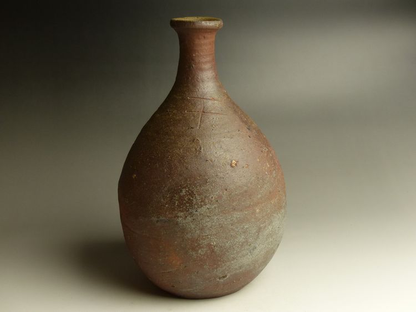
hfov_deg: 36.8
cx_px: 208
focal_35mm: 52
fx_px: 625
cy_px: 156
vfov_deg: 28.0
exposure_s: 1/40
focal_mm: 9.4
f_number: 3.2
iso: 200
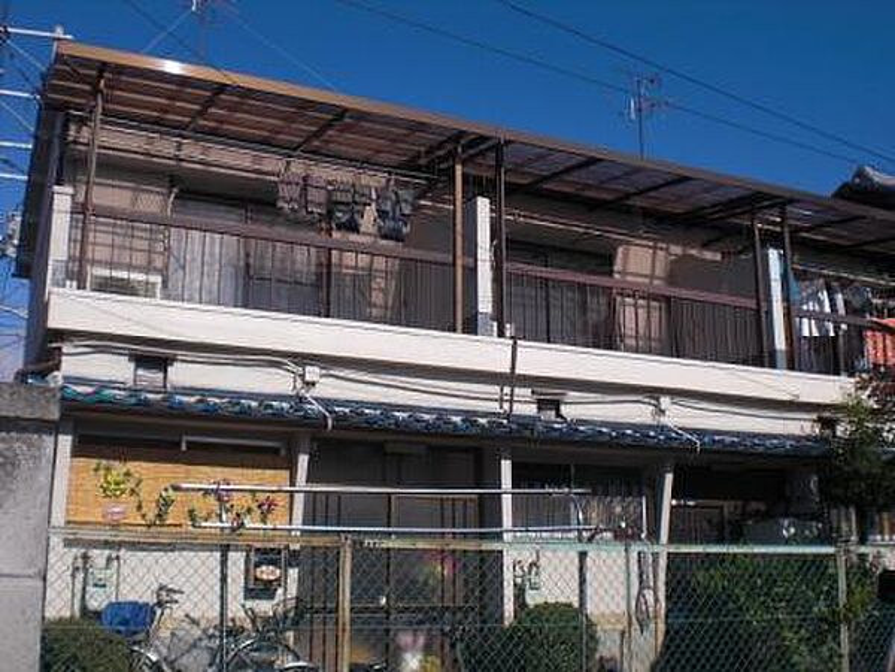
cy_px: 336
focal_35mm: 38
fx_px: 982
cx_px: 448
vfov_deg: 37.7
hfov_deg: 49.0
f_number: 5.6
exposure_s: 1/640
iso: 64
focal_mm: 6.3
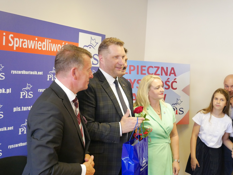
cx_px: 116
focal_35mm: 40
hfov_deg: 46.8
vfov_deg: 36.0
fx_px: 269
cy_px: 88
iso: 3200
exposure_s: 1/60
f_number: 4.5
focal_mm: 20
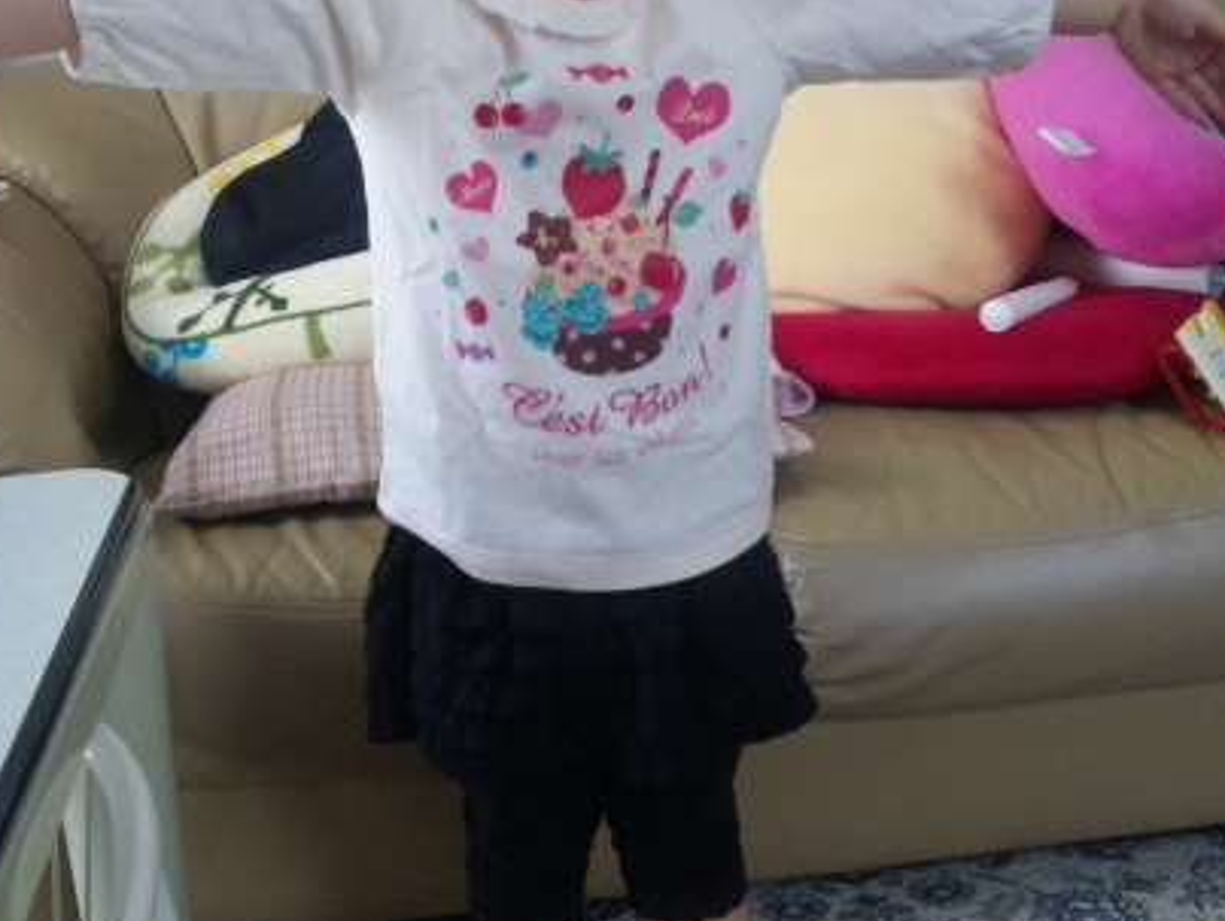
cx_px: 538
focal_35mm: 46
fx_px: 1629
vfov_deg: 31.4
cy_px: 334
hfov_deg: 41.1
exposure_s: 1/20
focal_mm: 4.82
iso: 120
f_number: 2.8
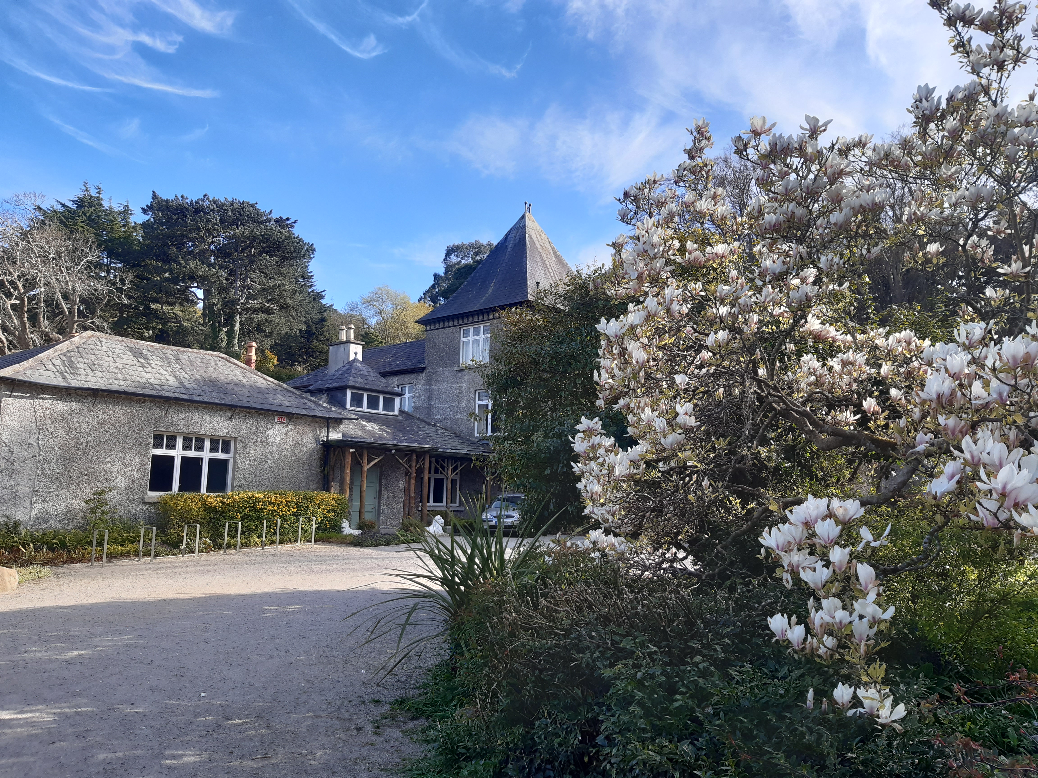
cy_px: 389
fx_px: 780
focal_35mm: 26
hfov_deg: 67.3
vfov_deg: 53.1
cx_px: 519
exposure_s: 1/775
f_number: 1.7
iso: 40
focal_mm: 3.92
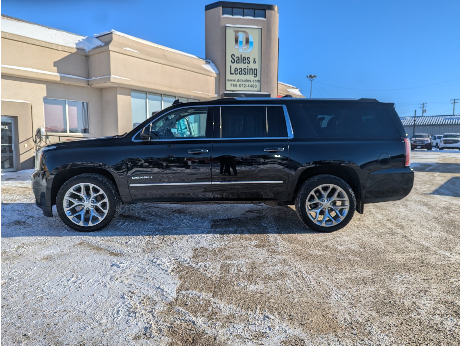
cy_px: 173
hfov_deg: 71.6
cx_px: 230
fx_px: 320
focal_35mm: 24
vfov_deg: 56.8
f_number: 1.85
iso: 44
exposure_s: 1/2463
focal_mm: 6.81
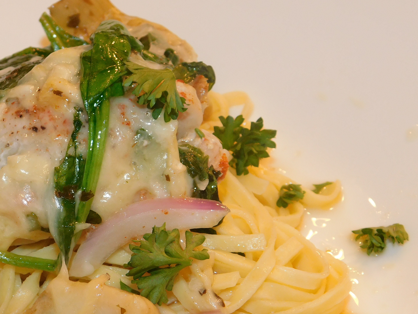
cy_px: 227
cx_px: 101
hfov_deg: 23.6
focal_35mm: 82
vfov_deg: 17.9
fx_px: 990
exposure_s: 1/30
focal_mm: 9
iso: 180
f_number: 3.8
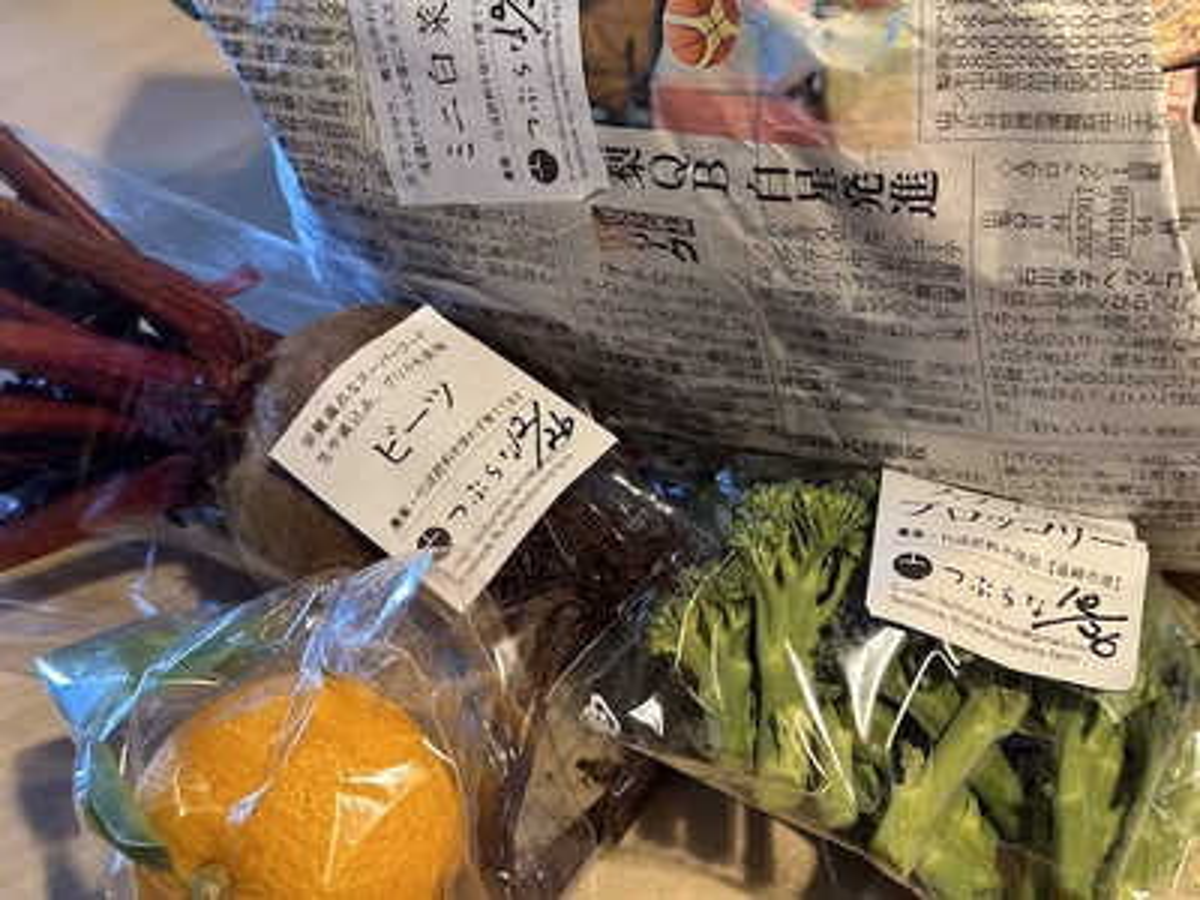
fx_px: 1664
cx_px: 600
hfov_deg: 39.7
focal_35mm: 48
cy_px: 450
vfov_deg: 30.3
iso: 320
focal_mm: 6.86
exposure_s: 1/33
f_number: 1.78
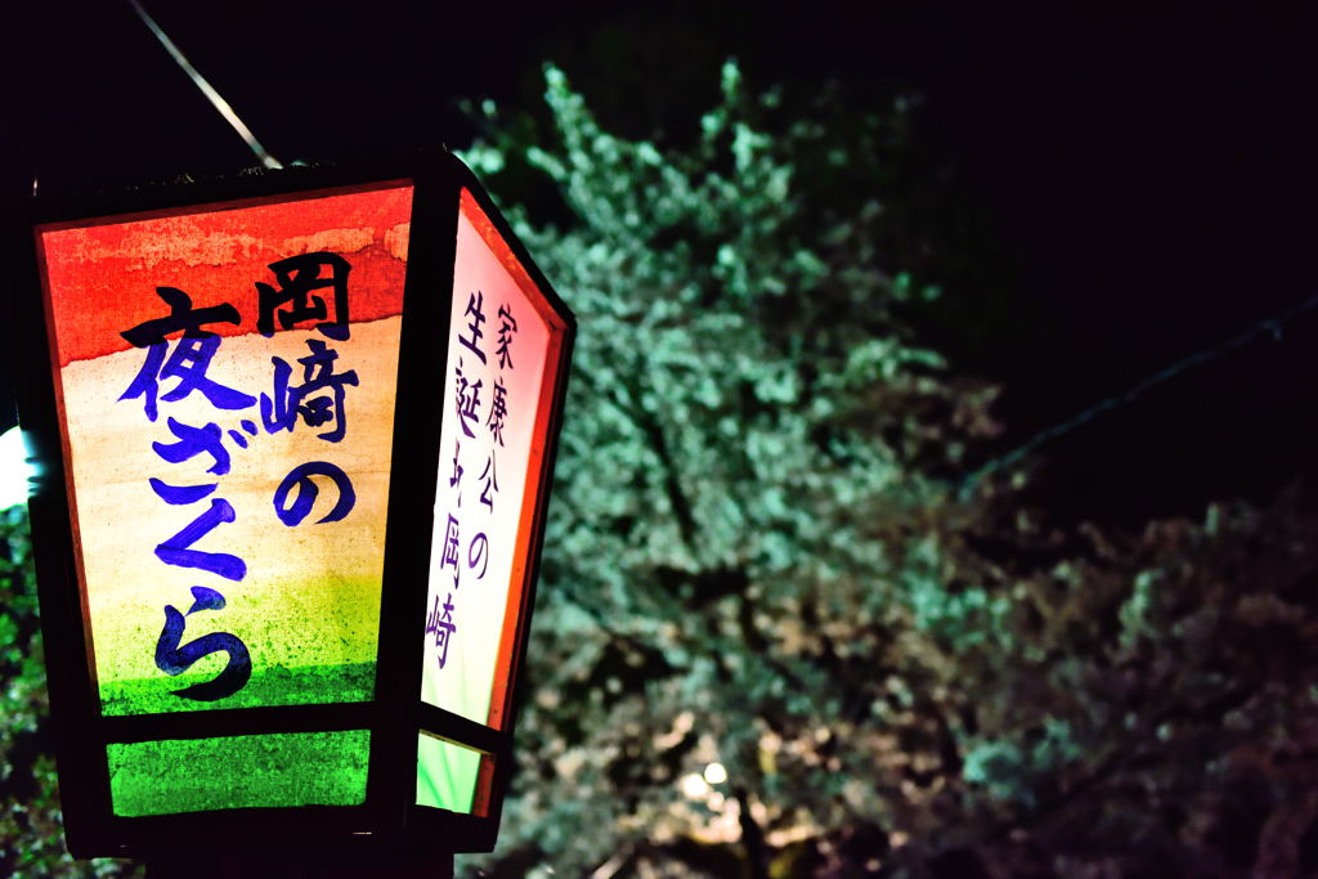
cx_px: 659
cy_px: 440
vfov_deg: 30.5
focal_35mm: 44
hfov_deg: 44.5
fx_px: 1611
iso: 3200
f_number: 2.8
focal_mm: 44
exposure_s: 1/200
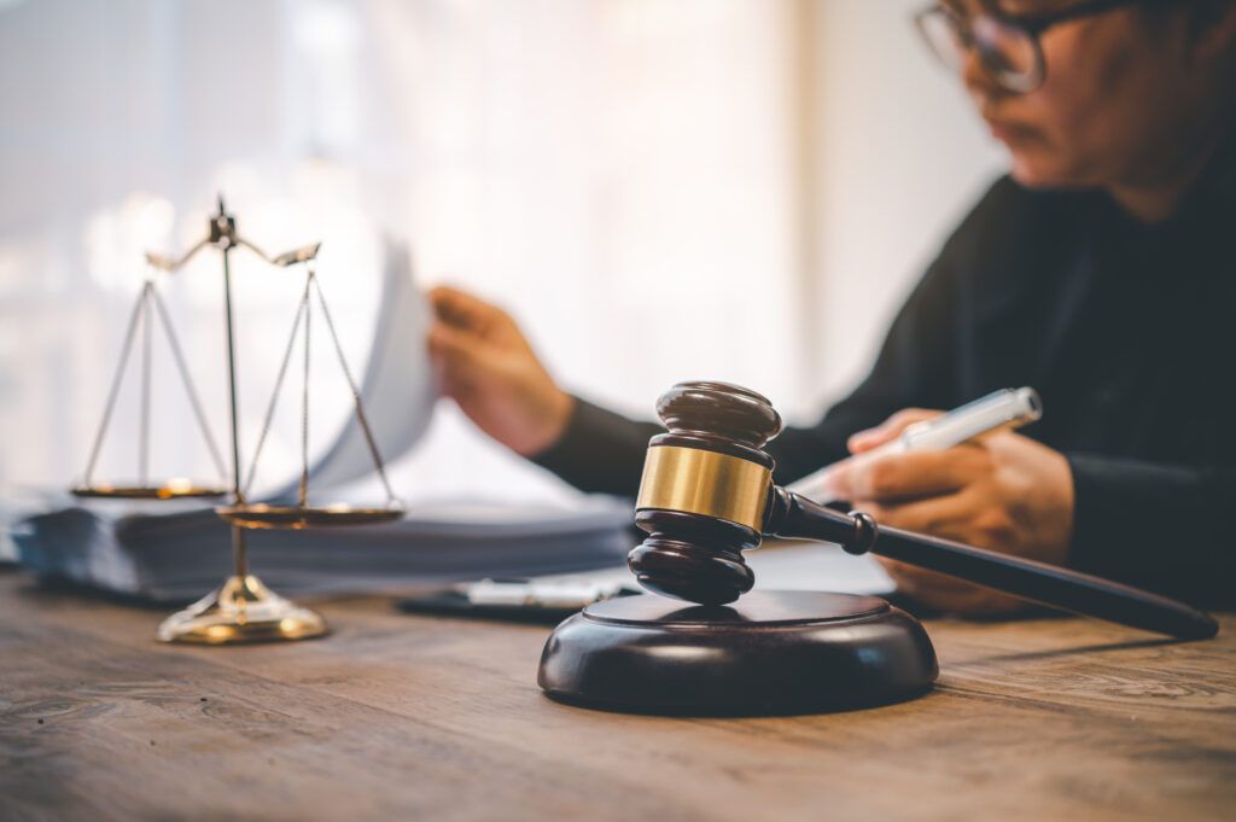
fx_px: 2058
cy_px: 411
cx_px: 618
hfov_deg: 33.4
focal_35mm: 60
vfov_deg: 22.6
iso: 100
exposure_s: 1/125
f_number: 4
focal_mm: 60
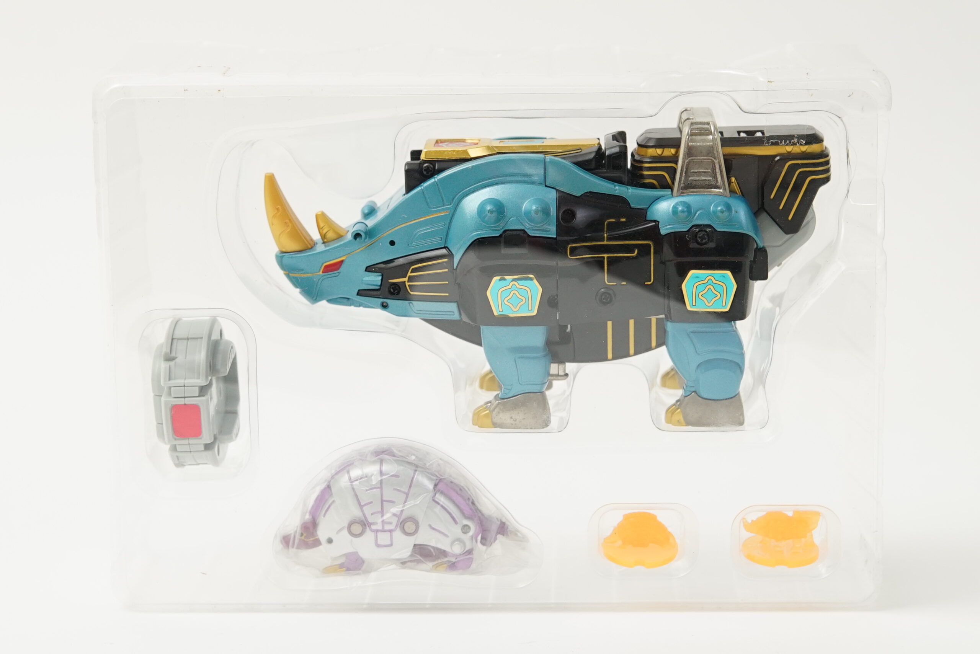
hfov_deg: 22.6
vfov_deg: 15.2
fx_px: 2451
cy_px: 327
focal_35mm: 90
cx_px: 490
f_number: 6.3
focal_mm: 60
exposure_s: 1/40
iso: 1000
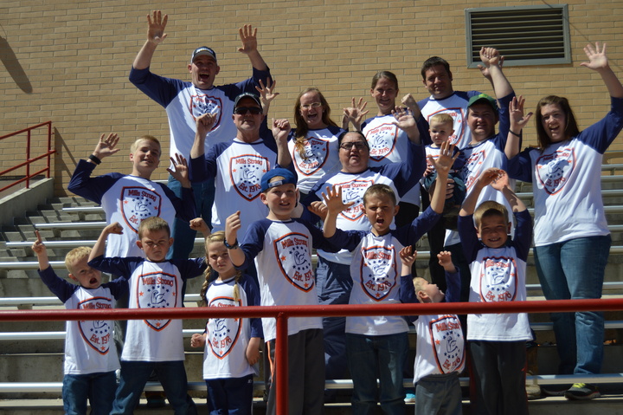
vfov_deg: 28.9
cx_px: 312
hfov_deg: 42.4
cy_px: 208
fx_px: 804
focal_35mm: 46
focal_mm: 31
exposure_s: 1/1250
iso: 100
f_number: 4.2
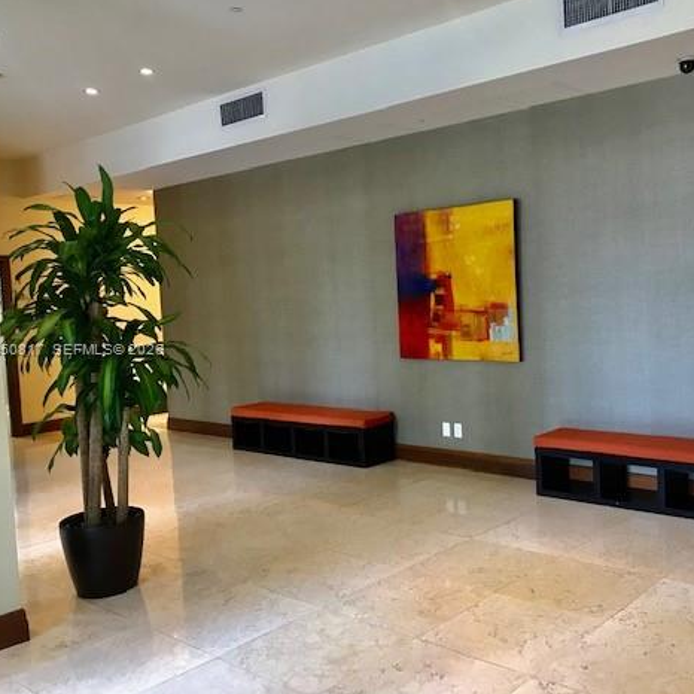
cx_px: 436
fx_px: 771
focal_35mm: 34
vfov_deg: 48.5
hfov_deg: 48.0
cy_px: 350
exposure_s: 1/17
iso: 40
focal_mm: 3.99
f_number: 1.8
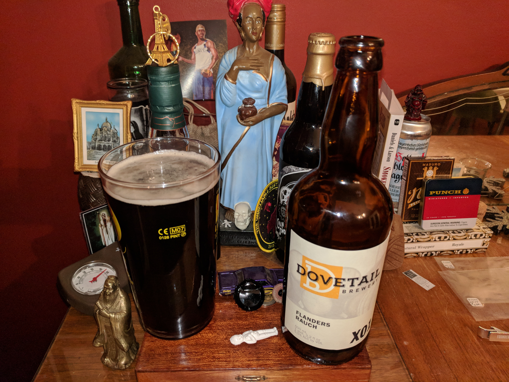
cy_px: 191
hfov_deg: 67.3
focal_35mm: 26
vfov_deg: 53.1
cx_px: 254
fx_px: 382
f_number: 2
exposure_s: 1/60
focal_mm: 4.67
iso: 379
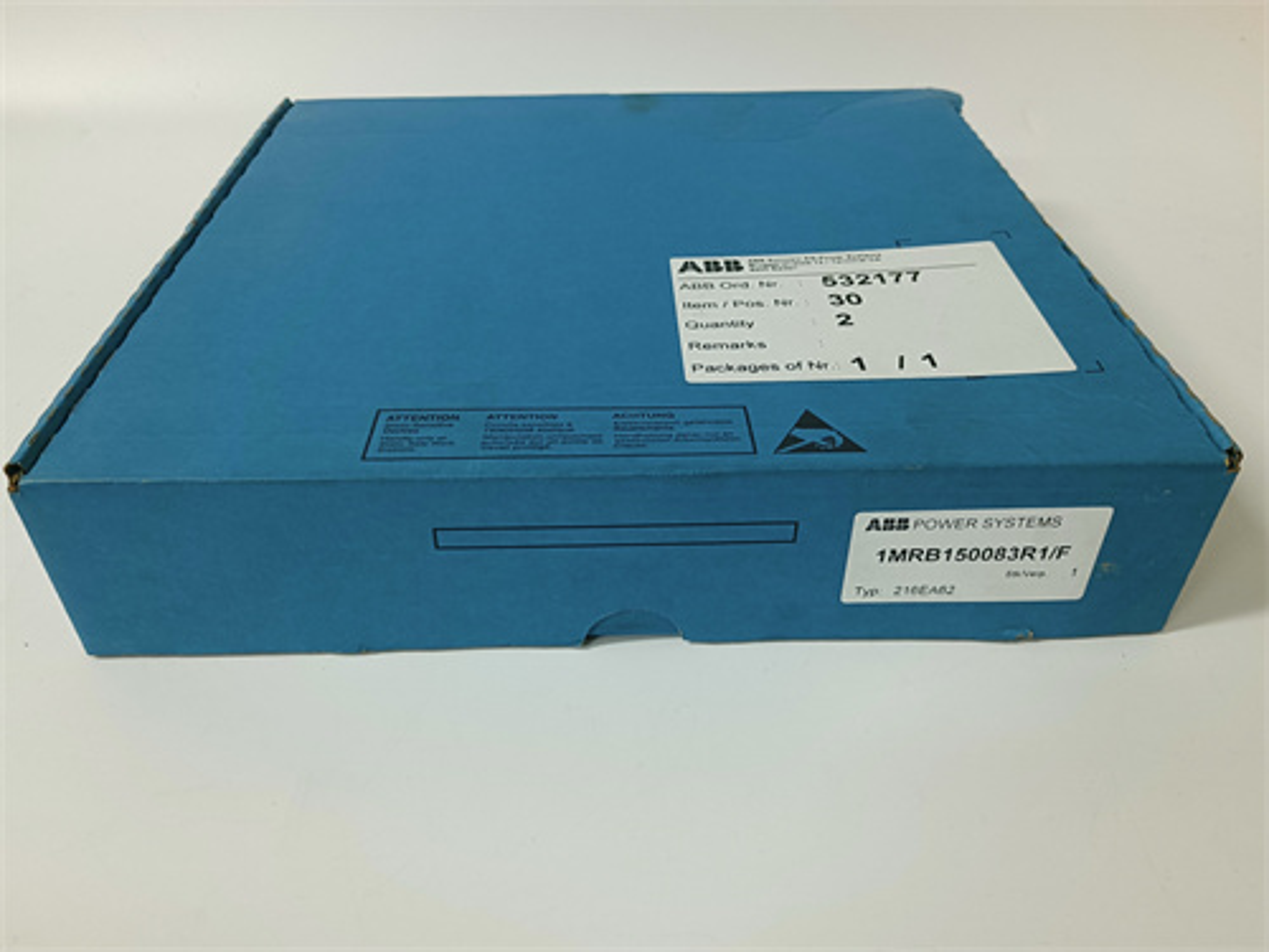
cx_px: 634
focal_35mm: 27
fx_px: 990
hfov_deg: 65.3
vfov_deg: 51.4
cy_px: 476
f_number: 1.9
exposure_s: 1/50
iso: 843
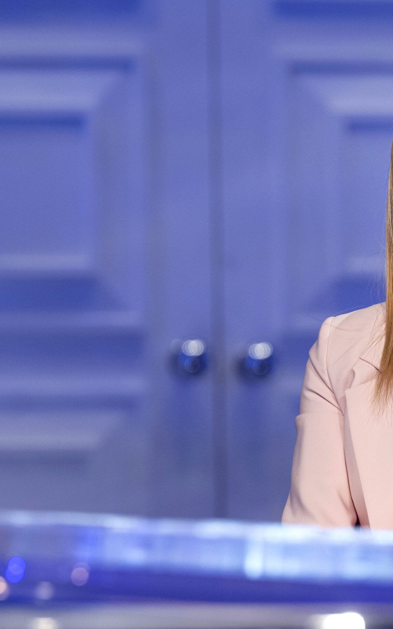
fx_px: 8037
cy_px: 316
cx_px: 427
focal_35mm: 469
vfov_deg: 4.5
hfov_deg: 2.8
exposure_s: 1/400
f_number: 4
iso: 1000
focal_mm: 200
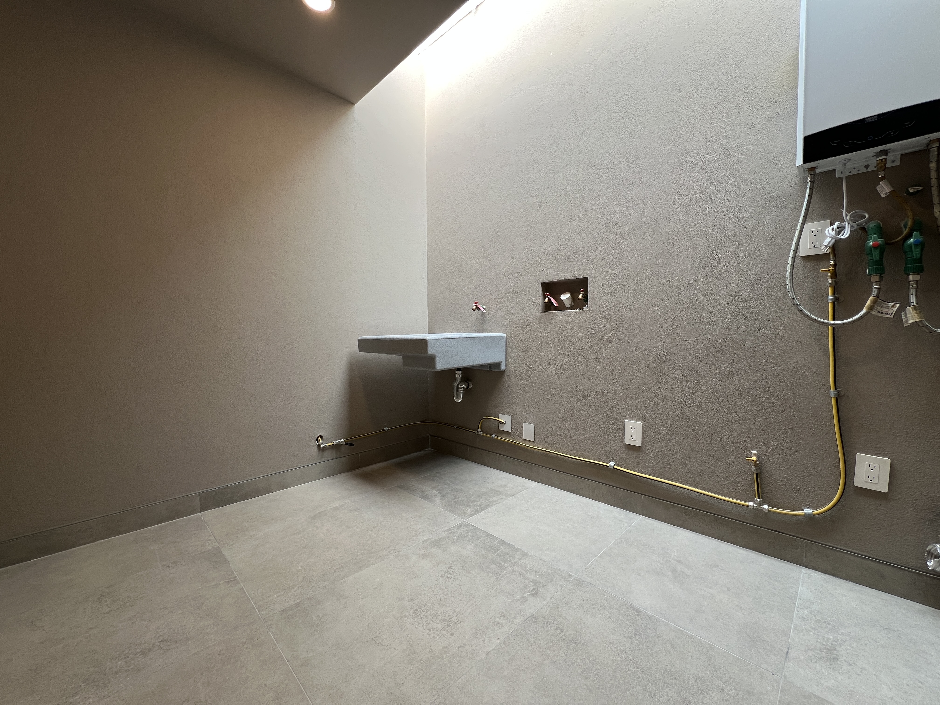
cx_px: 470
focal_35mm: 13
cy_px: 352
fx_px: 353
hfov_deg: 106.2
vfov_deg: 89.9
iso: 50
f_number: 1.8
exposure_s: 1/99
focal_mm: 1.57
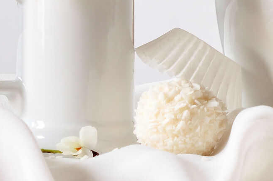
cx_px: 353
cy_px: -21
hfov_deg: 4.6
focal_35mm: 442
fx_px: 3350
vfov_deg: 3.1
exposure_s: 1/2.5
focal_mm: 80
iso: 100
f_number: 16
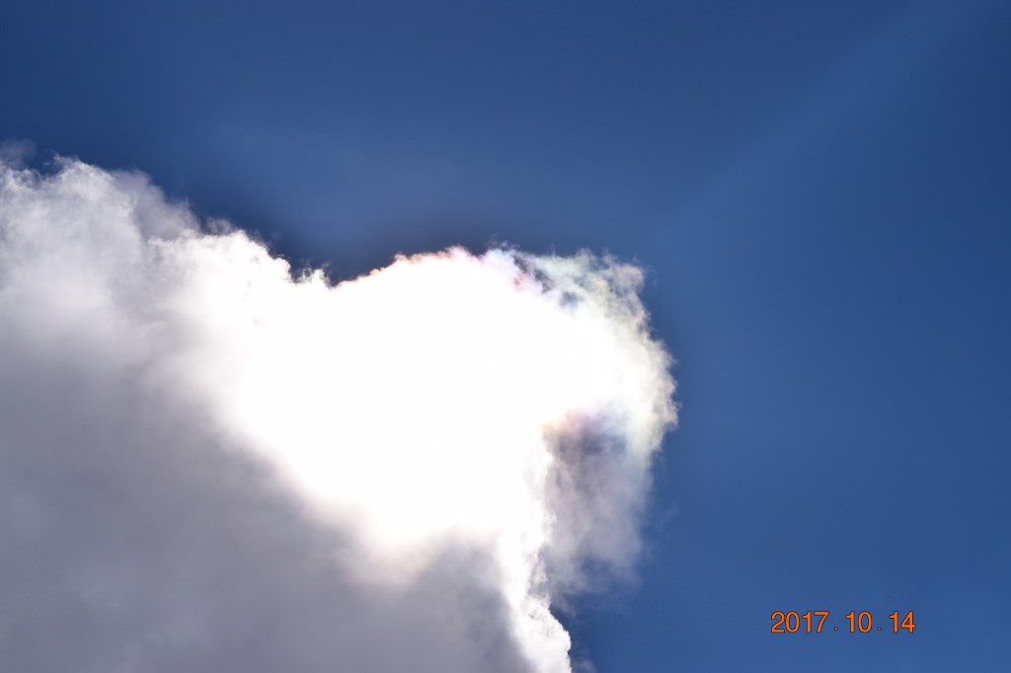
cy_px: 336
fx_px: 2316
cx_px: 506
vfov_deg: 16.5
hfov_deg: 24.6
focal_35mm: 82
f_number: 13
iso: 200
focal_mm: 55
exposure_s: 1/1250
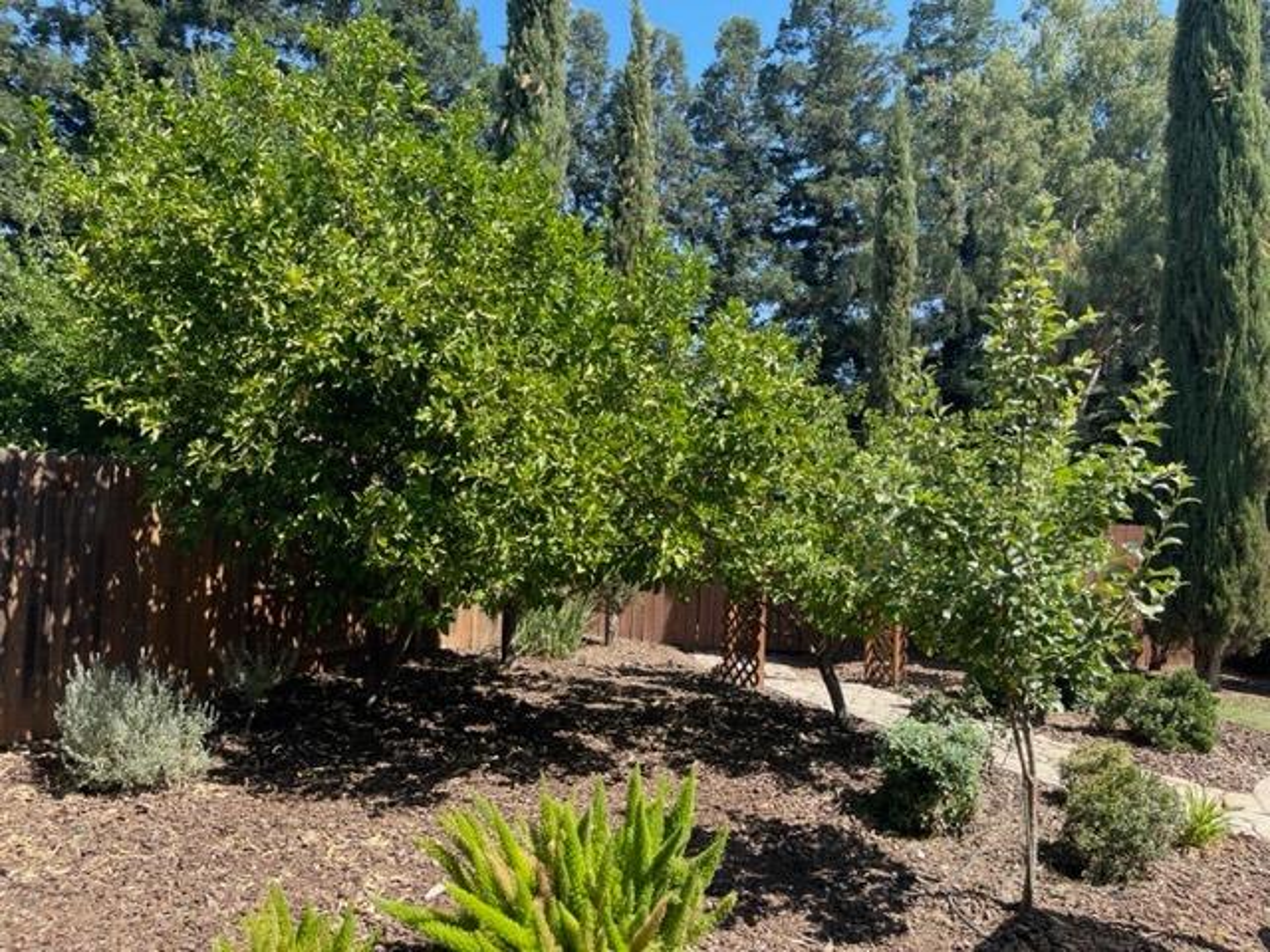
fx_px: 954
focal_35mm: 26
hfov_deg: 67.3
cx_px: 635
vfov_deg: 53.1
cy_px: 476
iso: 32
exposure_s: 1/945
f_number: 1.6
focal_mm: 5.1
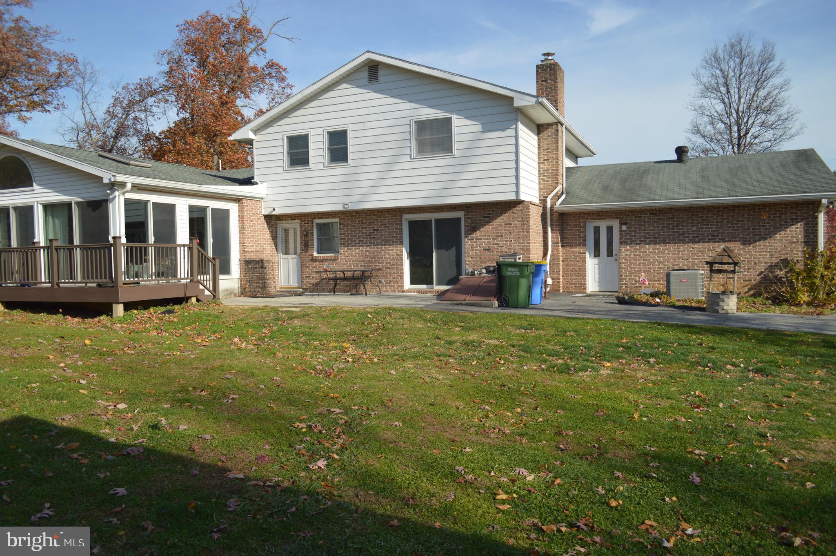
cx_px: 418
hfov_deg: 67.4
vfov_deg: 47.8
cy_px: 278
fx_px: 626
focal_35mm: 27
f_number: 3.5
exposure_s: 1/800
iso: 100
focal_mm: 18
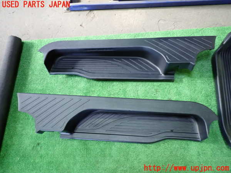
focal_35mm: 25
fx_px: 167
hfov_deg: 69.4
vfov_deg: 54.9
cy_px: 86
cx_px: 116
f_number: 2
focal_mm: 4.5
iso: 250
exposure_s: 1/30
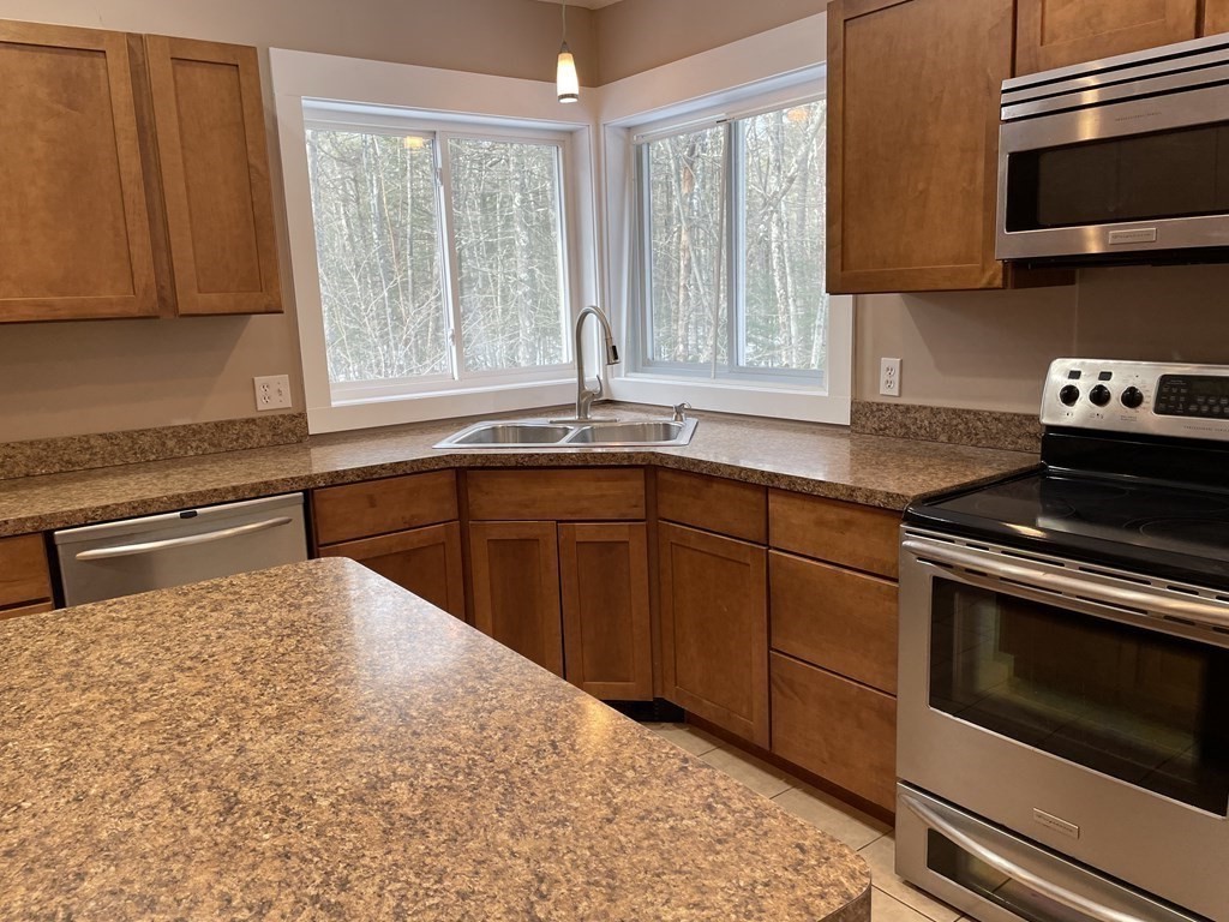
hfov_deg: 67.3
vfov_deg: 53.1
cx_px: 614
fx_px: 923
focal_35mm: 26
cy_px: 461
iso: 100
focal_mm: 4.2
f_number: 1.6
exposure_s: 1/120
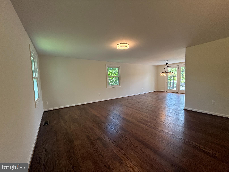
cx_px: 114
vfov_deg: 85.7
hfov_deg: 102.1
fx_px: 93
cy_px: 86
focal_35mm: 14
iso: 160
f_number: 2.2
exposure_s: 1/120
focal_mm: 2.22
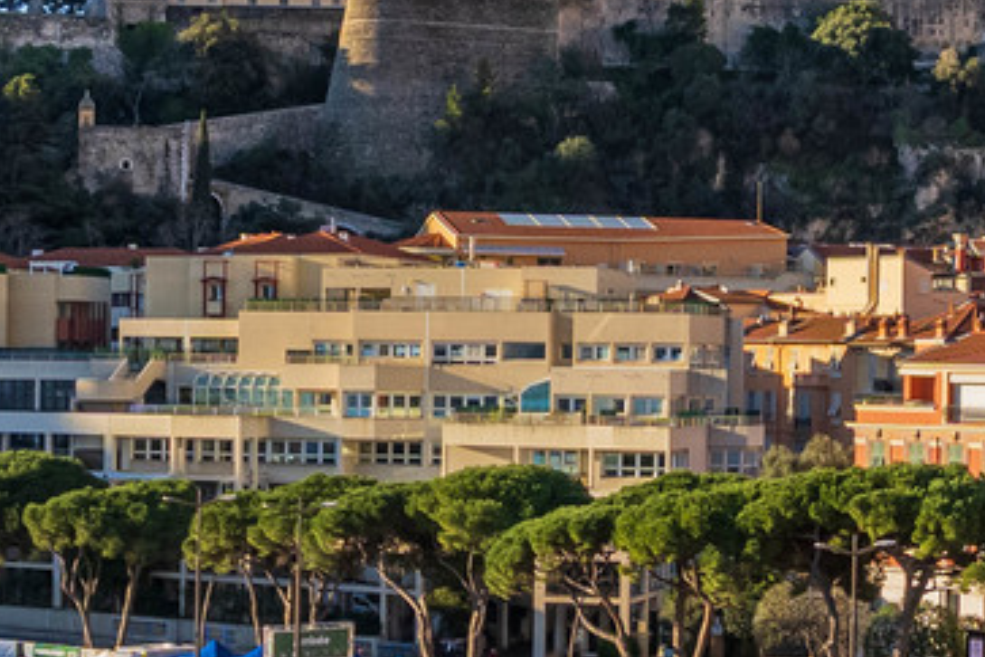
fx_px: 2654
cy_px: 870
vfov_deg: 13.6
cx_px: 651
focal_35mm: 97
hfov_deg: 21.0
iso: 100
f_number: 2.8
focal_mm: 8.4
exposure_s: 1/1250
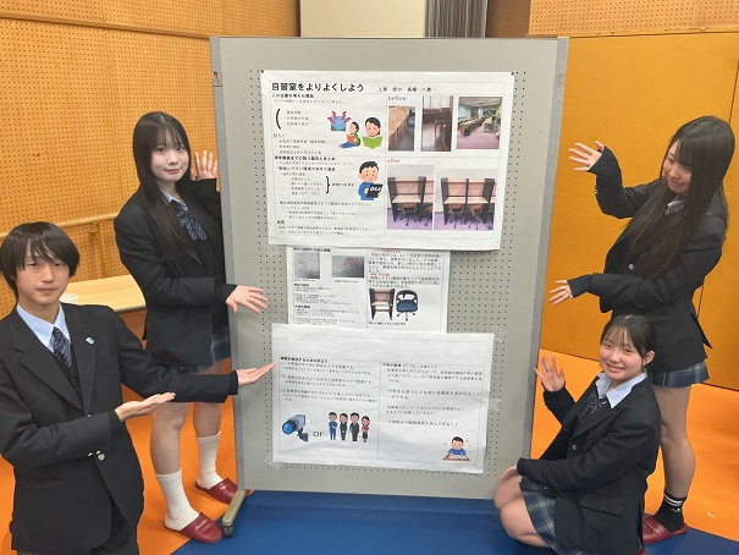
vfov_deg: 48.2
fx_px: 619
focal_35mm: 29
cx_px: 370
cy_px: 278
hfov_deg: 61.6
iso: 80
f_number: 1.8
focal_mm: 3
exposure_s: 1/50
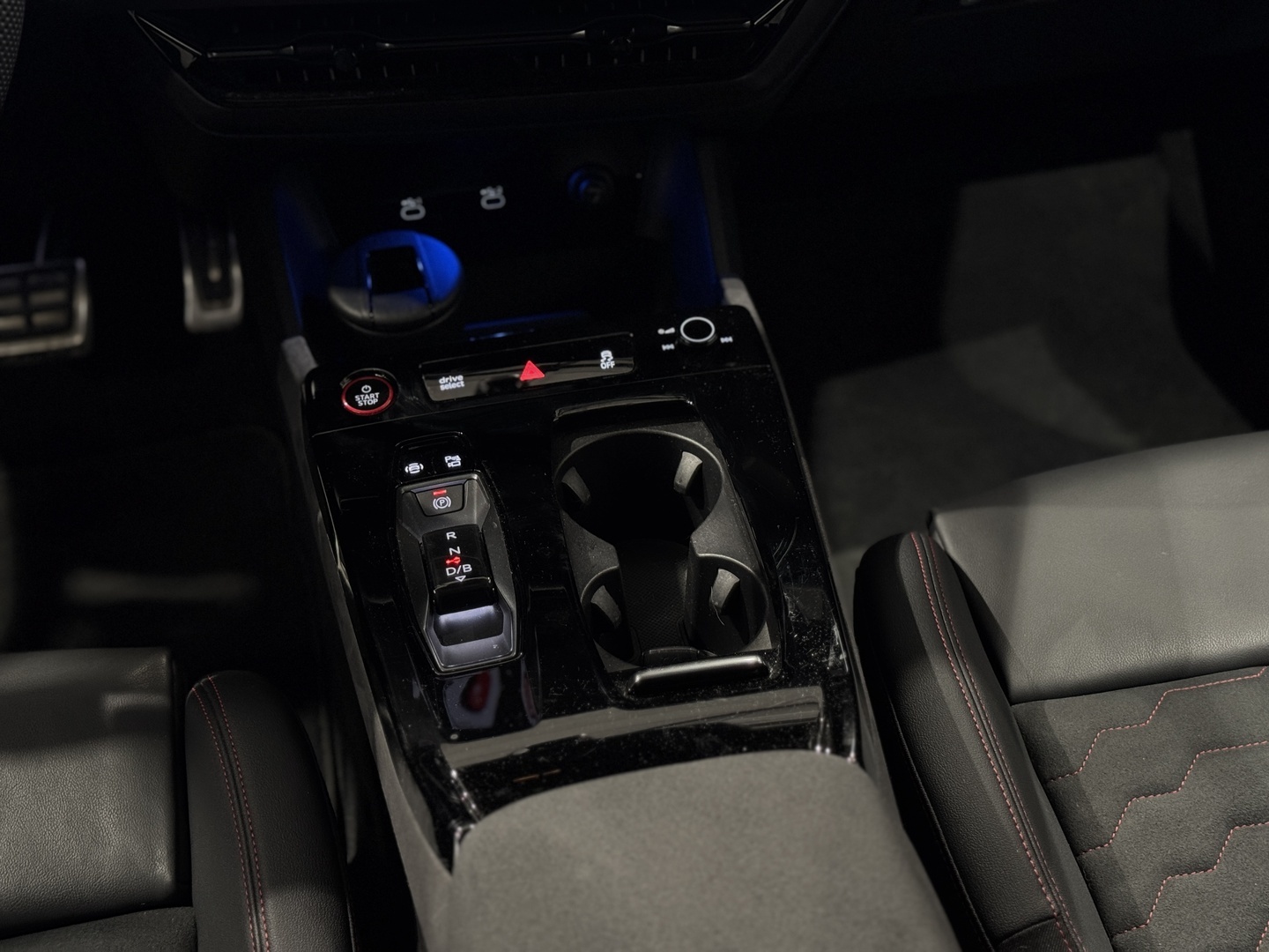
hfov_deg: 39.7
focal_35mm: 48
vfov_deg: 30.3
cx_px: 634
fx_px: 1760
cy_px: 476
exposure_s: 1/33
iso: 400
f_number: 1.78
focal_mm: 6.76
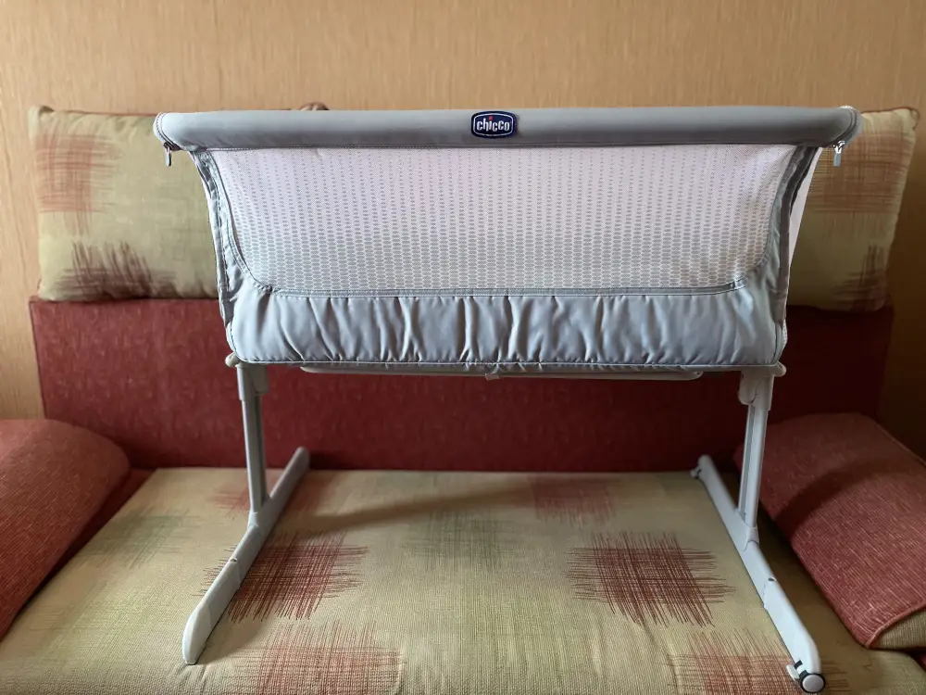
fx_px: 696
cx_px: 463
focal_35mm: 26
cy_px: 348
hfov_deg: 67.3
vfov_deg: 53.1
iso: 125
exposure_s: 1/85
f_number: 1.6
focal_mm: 4.2
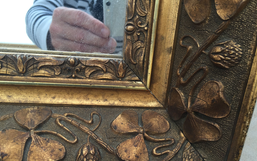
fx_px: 217
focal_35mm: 31
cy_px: 88
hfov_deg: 61.2
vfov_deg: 40.6
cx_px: 128
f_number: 2.2
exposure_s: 1/120
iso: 40
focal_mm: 4.15
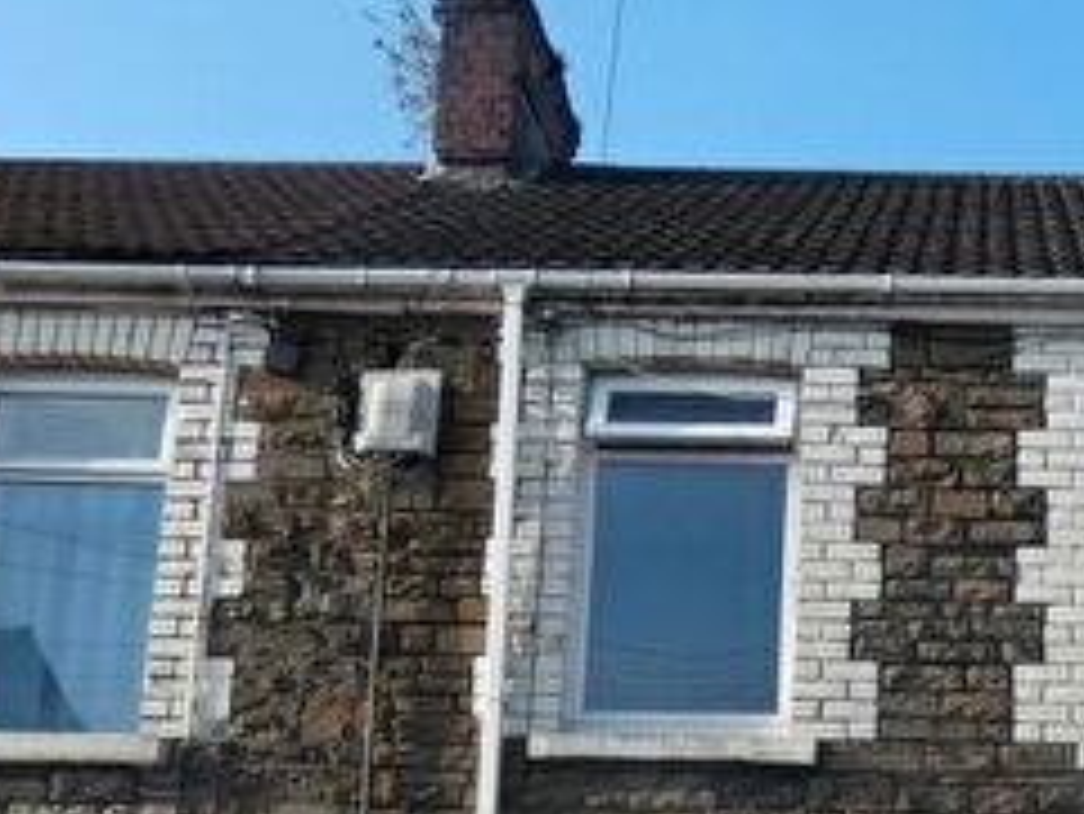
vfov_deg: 23.9
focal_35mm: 58
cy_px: 848
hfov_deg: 31.4
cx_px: 1008
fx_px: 1817
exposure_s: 1/800
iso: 80
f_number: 2.8
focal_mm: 3.6
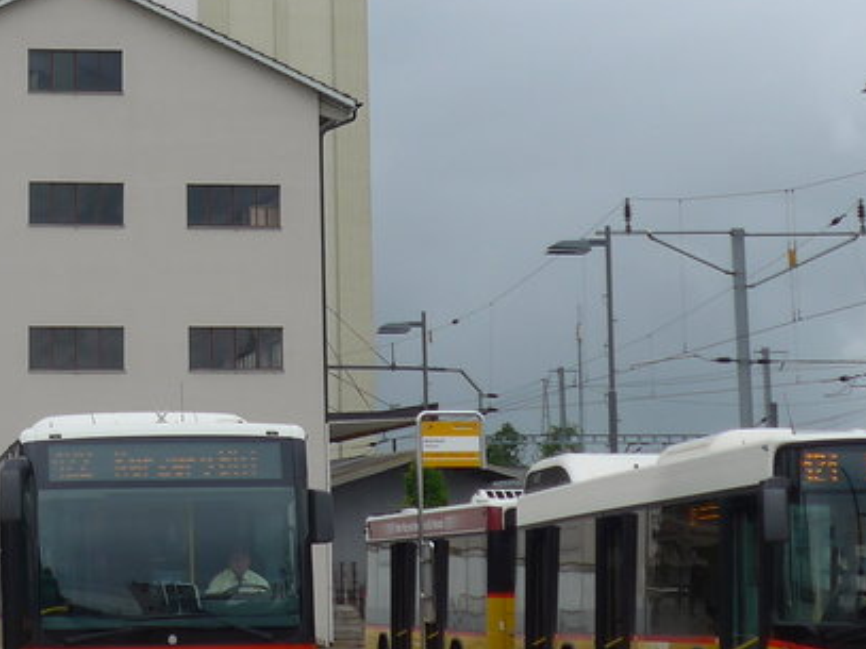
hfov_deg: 16.0
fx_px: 3026
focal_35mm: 121
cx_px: -4
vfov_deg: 12.2
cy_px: 160
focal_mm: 8.4
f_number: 2.8
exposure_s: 1/2000
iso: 80
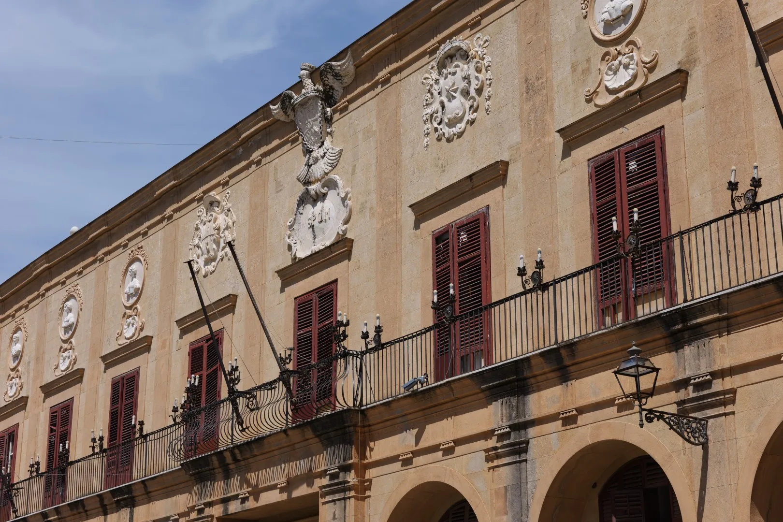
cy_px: 261
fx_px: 1261
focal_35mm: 58
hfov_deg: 34.5
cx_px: 392
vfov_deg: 23.4
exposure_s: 1/400
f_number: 8
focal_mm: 58
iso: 100
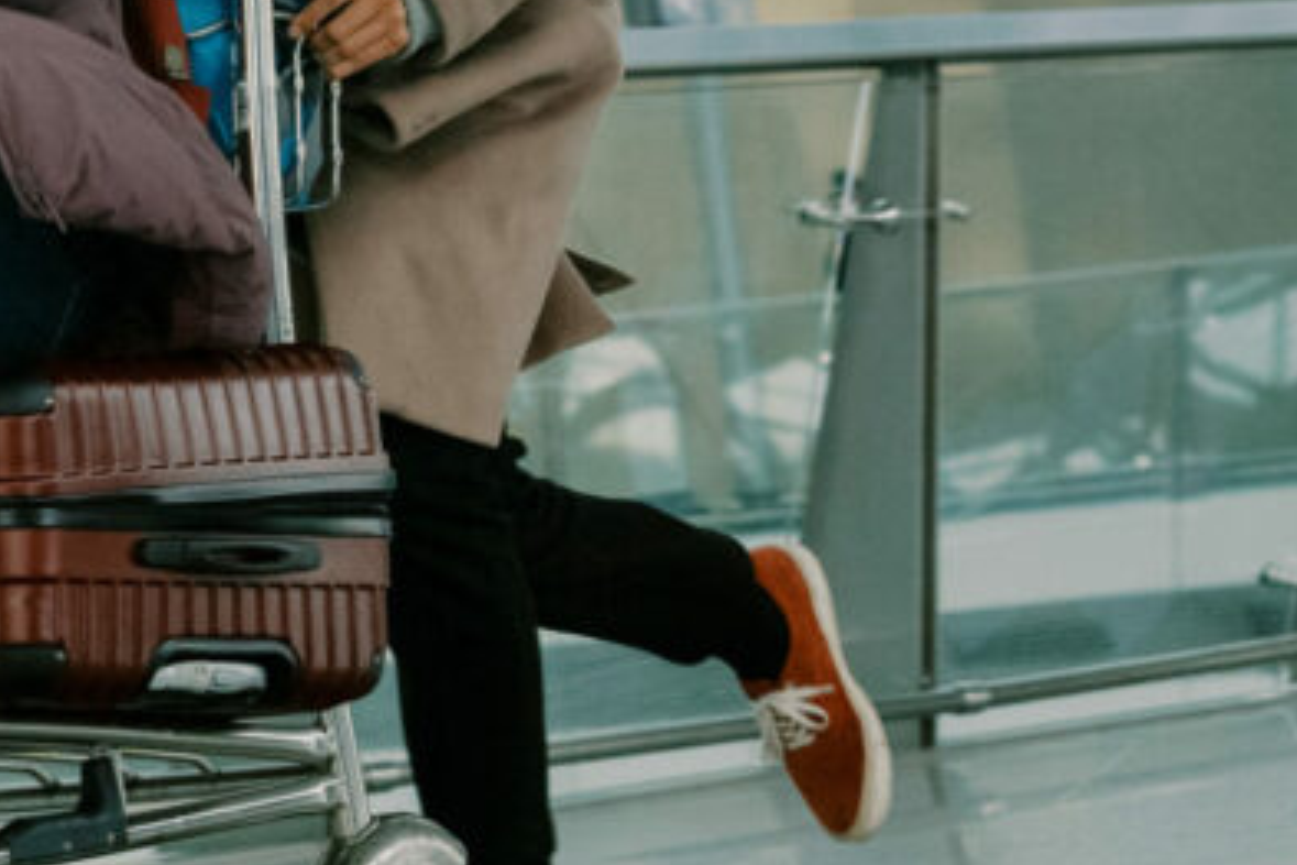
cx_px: 116
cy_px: 191
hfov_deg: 9.6
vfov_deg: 6.4
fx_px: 7709
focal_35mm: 214
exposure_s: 1/320
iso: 500
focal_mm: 70
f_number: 5.6
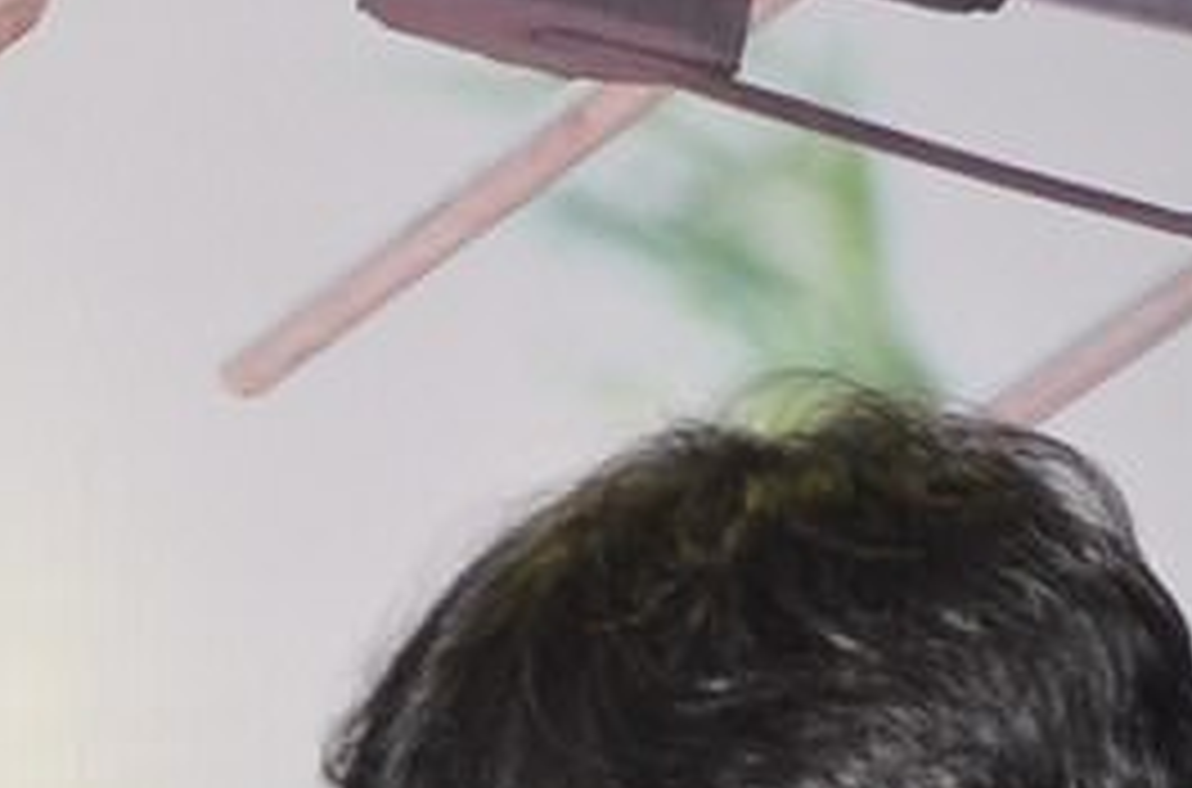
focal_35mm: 629
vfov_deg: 2.2
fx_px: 20765
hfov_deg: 3.3
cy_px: 1846
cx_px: -1374
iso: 1600
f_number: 5.6
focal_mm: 70
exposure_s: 1/125
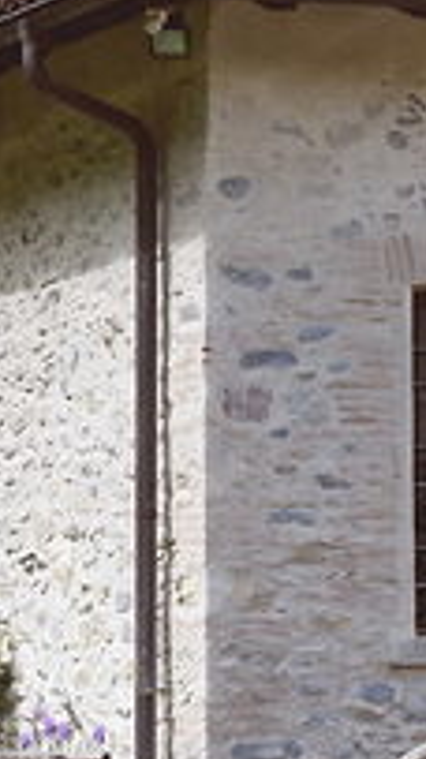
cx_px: 37
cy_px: 479
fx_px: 4846
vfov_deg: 8.9
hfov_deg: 5.0
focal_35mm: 241
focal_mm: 52
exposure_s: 1/250
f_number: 8
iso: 200
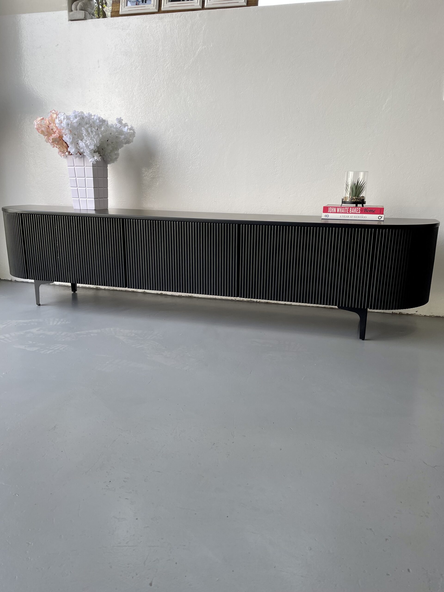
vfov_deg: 67.3
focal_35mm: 26
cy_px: 296
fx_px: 445
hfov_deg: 53.1
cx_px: 222
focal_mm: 4.2
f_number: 1.6
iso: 32
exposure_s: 1/351
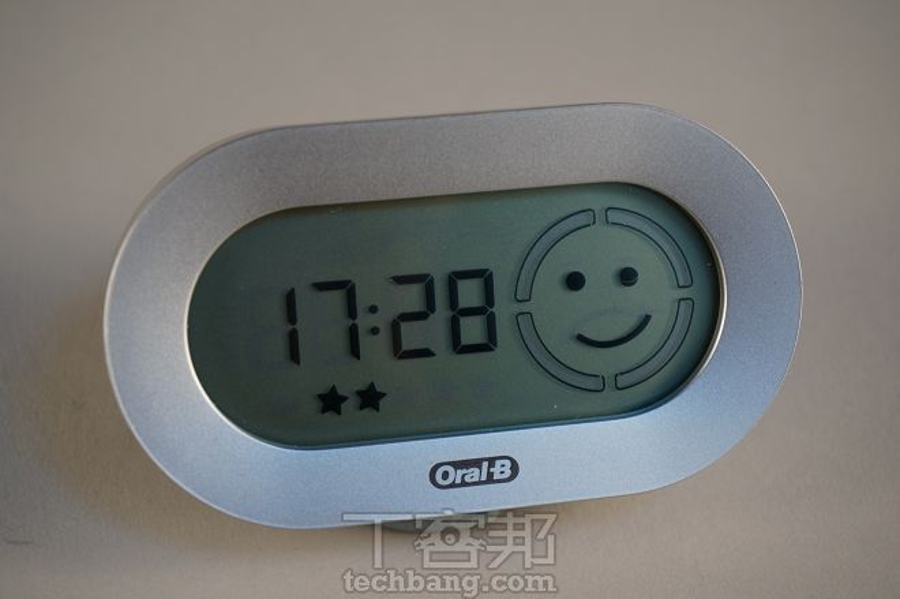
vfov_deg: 18.2
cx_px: 450
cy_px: 300
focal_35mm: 75
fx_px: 1874
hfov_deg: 27.0
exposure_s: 1/80
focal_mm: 50
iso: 500
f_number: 5.6
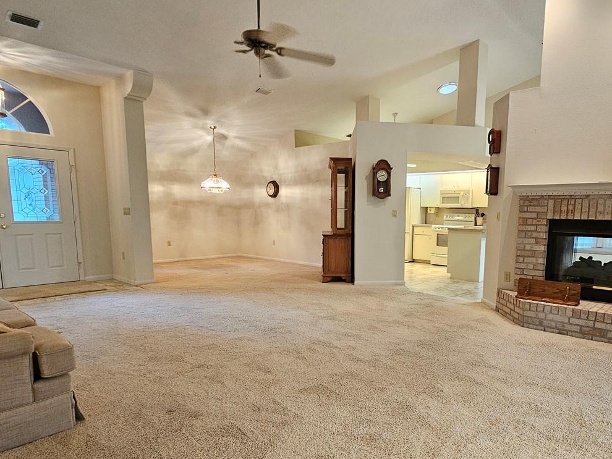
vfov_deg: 63.0
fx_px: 371
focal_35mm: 21
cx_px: 362
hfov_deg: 78.2
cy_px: 272
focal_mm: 2.2
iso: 500
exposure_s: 1/30
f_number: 2.2
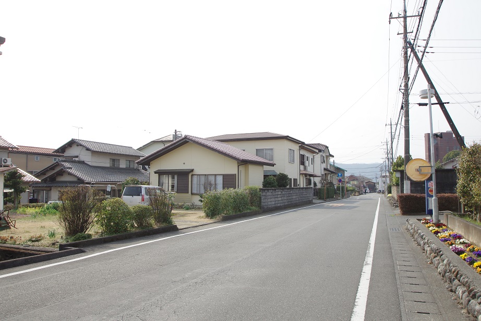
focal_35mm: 28
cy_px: 160
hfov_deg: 65.5
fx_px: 374
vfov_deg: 46.4
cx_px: 240
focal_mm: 18.75
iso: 200
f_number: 9
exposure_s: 1/320
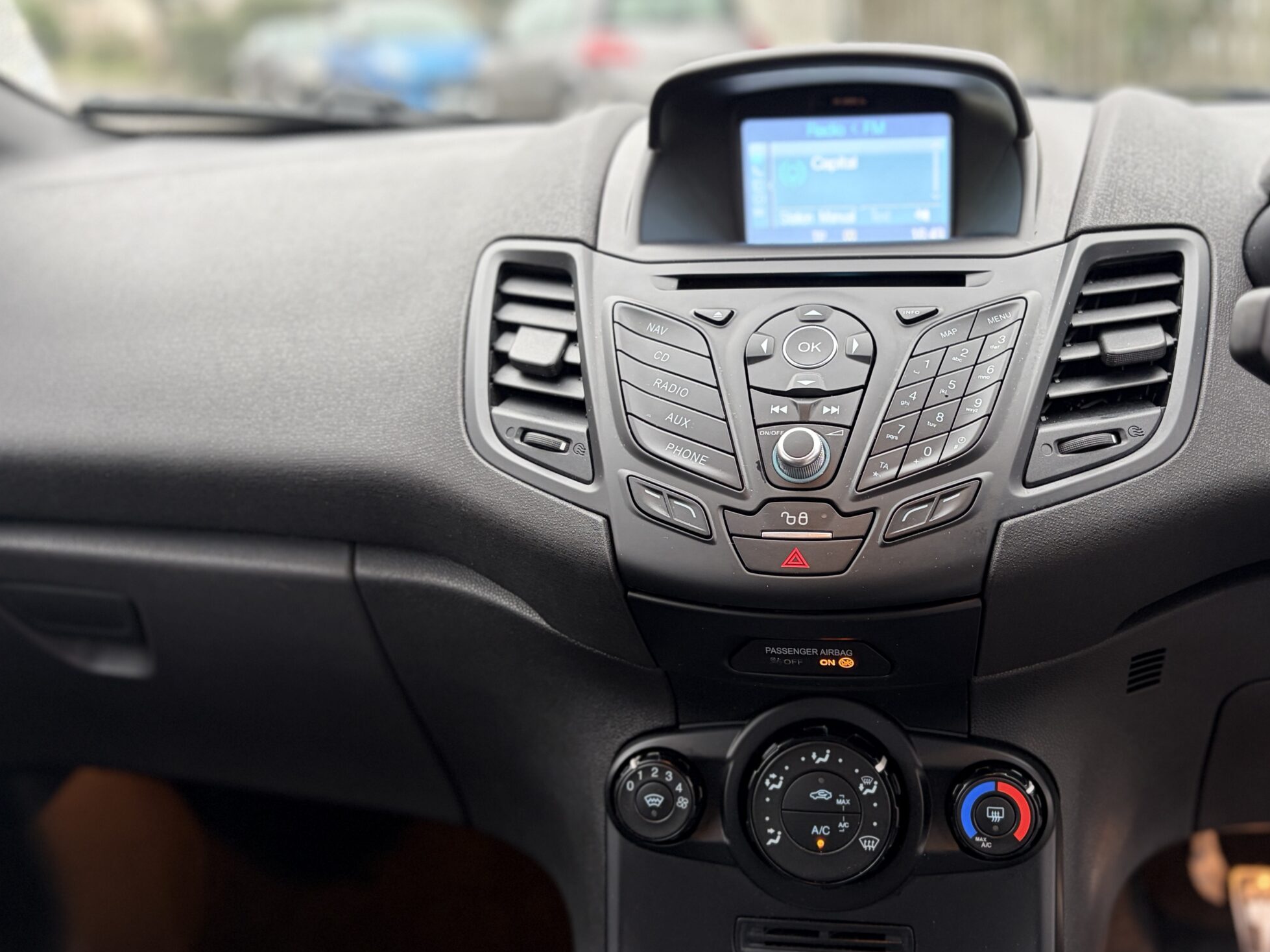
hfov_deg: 53.3
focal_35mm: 34
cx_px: 806
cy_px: 498
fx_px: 1247
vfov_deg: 41.8
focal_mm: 5.96
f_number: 1.6
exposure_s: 1/50
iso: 125
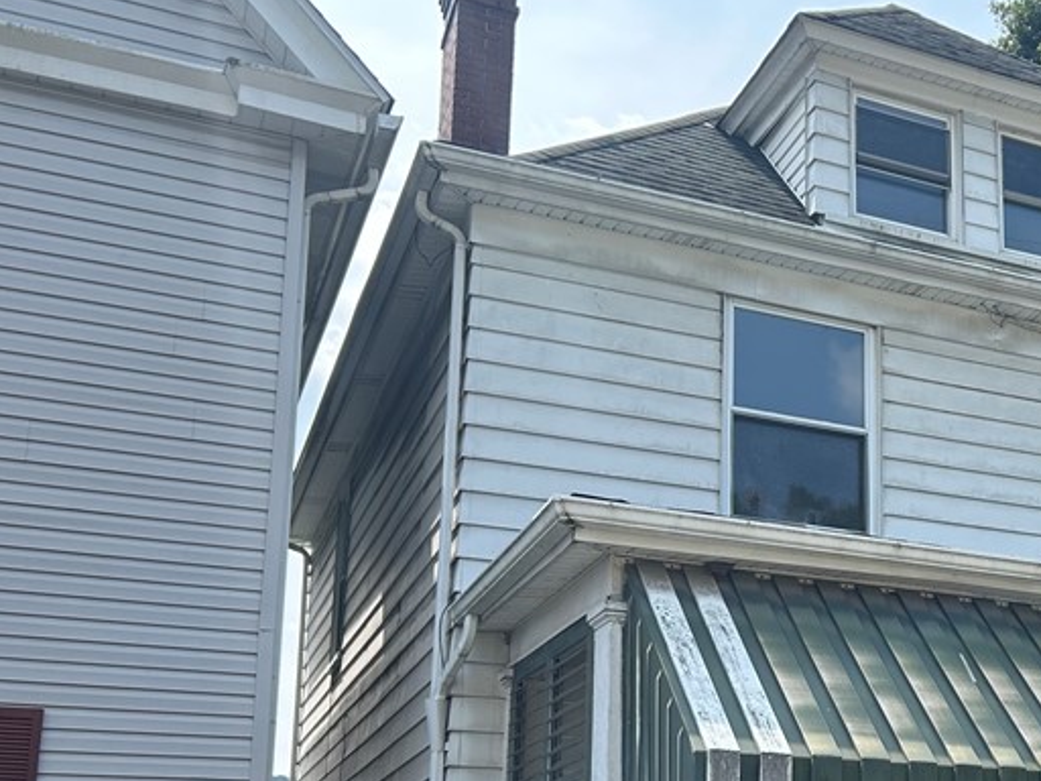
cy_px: 645
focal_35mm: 52
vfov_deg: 27.4
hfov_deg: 34.1
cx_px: 1004
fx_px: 1564
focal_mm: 5.7
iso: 50
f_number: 1.5
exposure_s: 1/1779
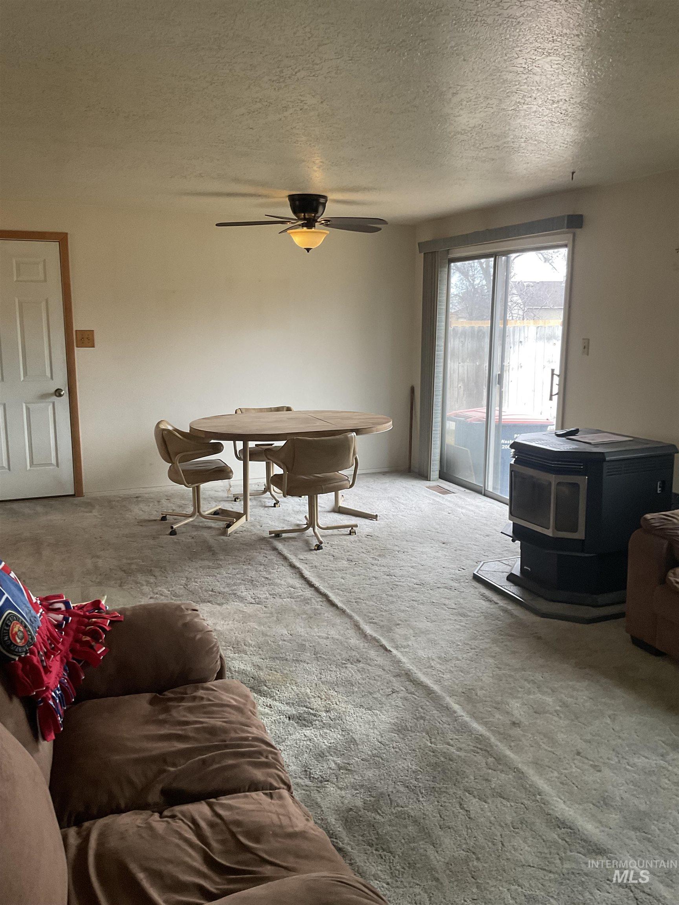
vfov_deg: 61.7
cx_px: 340
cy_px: 452
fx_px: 758
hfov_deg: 48.2
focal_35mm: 29
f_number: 1.8
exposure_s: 1/60
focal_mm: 3
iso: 80
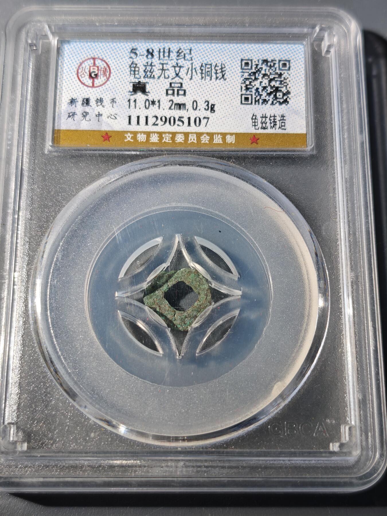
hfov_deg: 29.1
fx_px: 745
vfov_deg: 38.2
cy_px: 258
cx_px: 194
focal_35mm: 50
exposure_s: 1/125
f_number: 1.63
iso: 50
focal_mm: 5.85
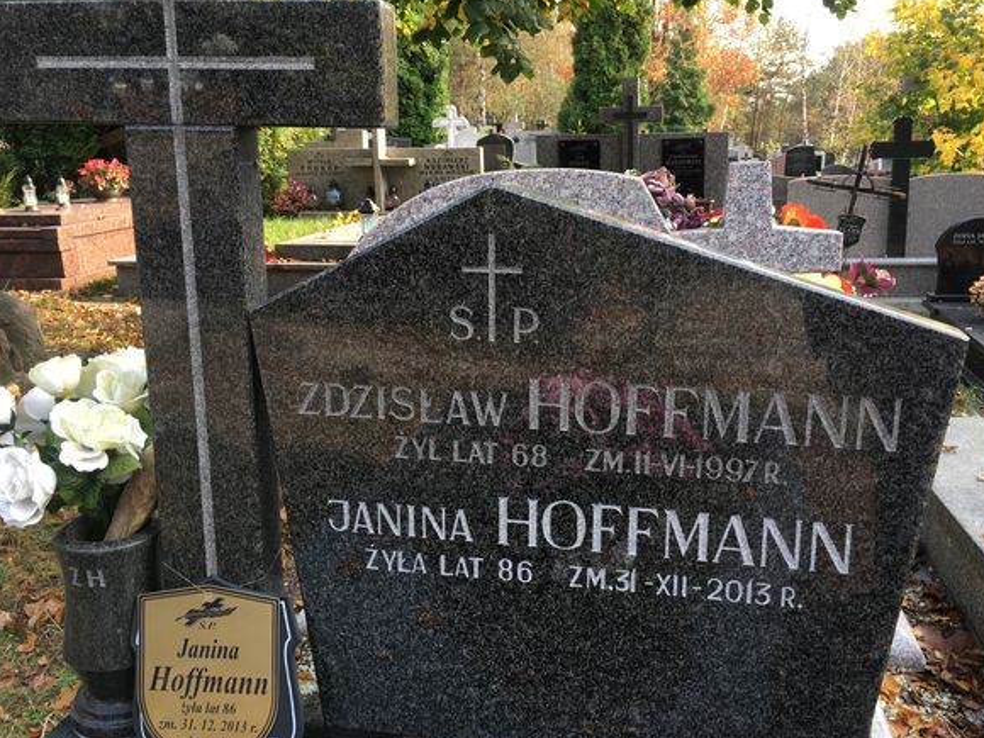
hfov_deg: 56.7
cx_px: 540
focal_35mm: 32
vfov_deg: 44.1
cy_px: 344
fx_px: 910
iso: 25
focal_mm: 4.15
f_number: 2.2
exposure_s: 1/100
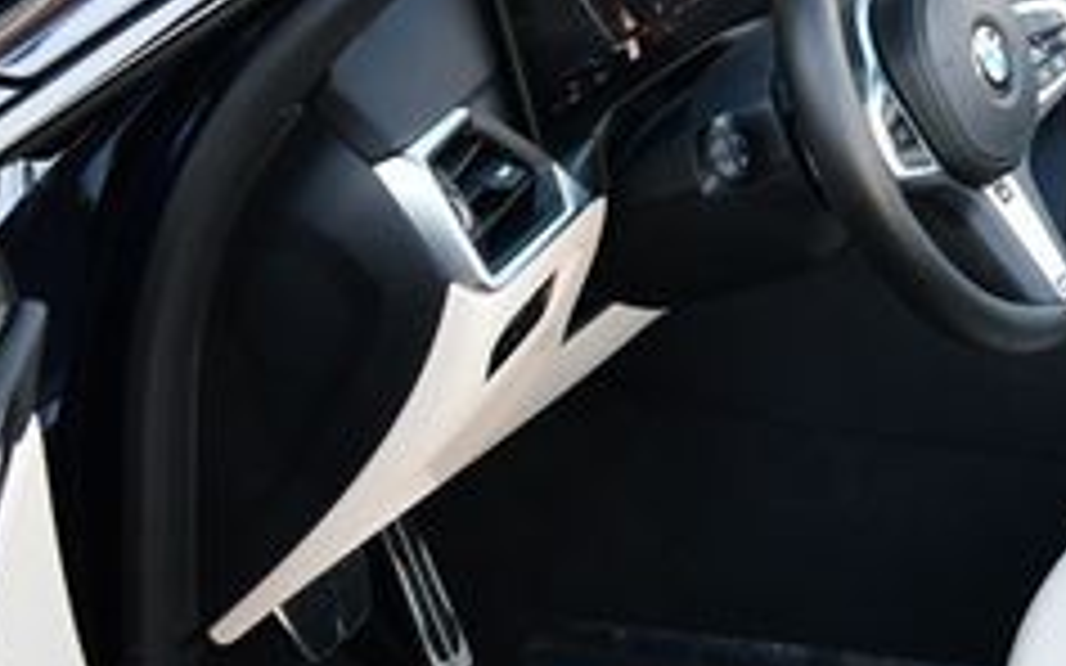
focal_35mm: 99
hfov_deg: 19.3
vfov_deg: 13.2
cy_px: 238
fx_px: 2875
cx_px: 1417
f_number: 3.5
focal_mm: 18
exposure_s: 1/250
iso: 500
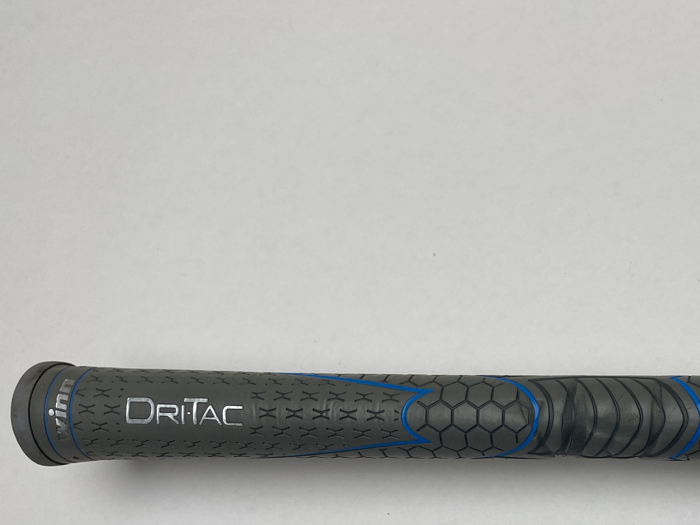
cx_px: 592
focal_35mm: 46
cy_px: 413
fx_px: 930
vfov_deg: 30.8
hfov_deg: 39.1
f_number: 1.8
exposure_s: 1/479
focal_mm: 4.25
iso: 32
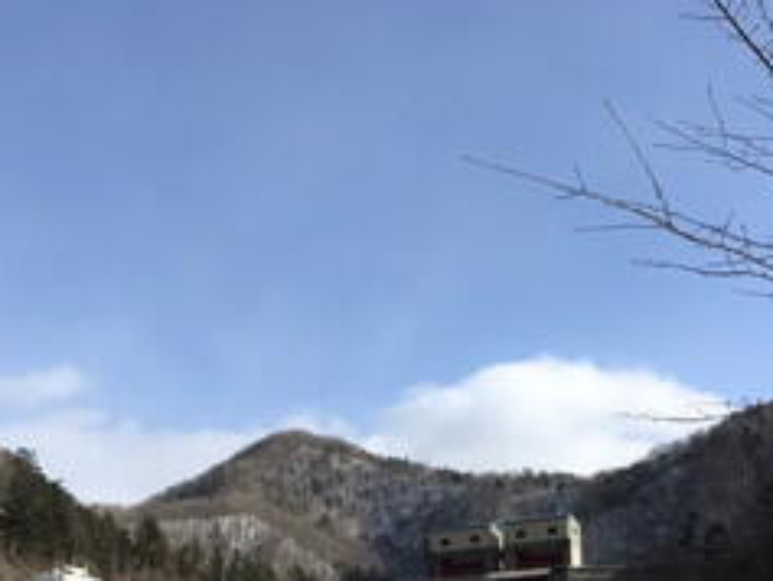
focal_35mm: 59
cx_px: 320
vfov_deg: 23.8
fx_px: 1318
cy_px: 576
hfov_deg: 32.6
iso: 20
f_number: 1.8
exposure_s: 1/2336
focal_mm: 3.99
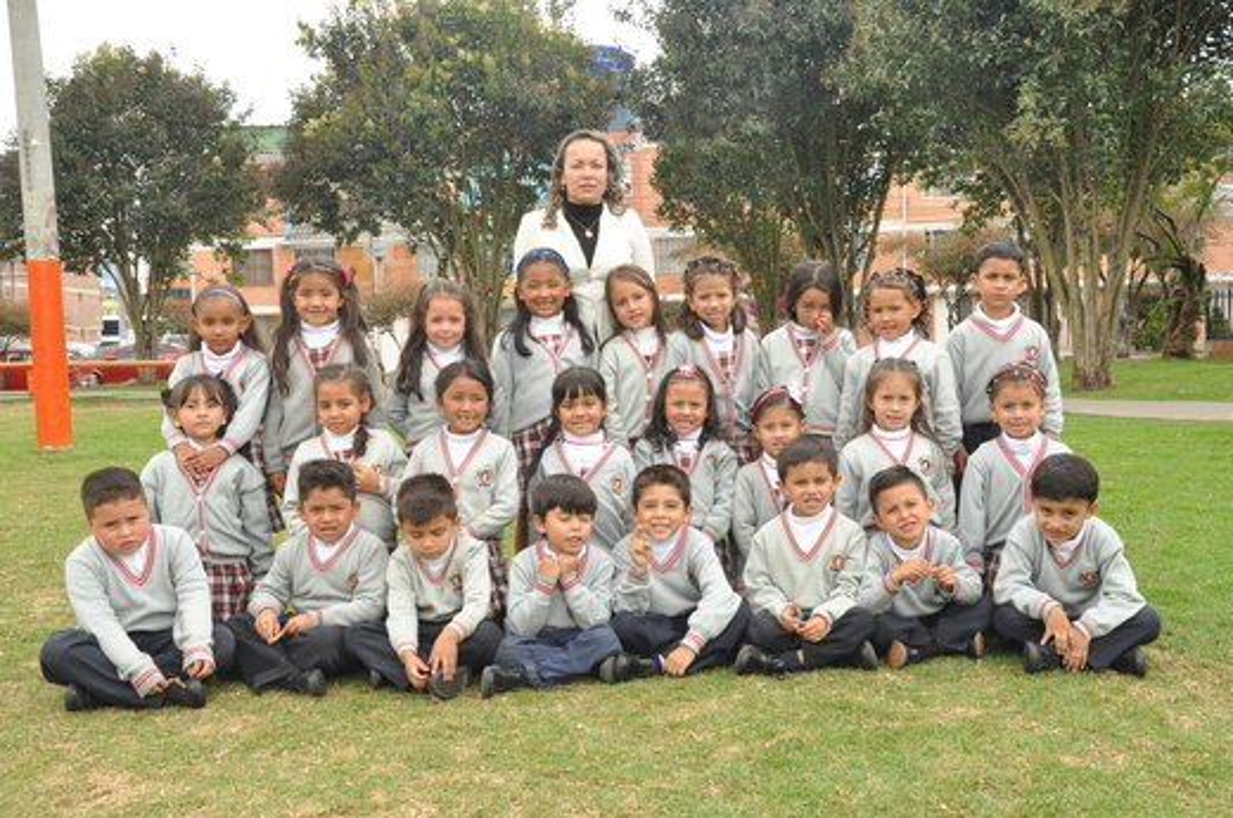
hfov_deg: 48.0
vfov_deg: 32.9
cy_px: 409
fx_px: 1385
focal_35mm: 40
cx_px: 616
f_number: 10
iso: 400
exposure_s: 1/125
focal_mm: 27
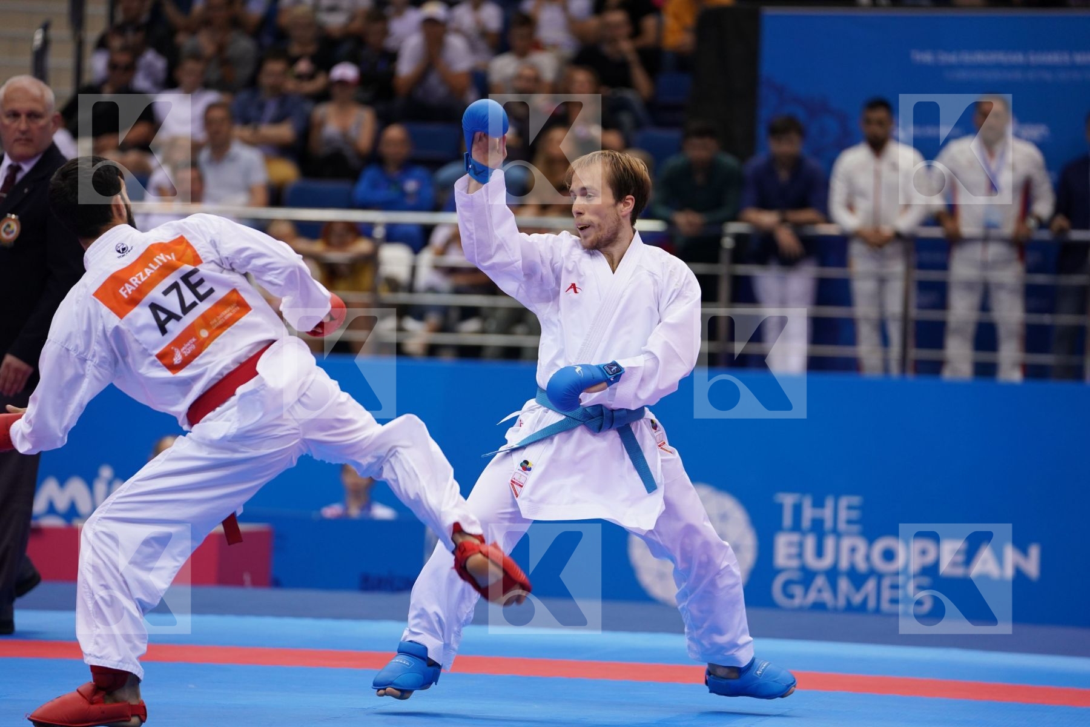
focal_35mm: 184
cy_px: 364
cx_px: 545
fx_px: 5571
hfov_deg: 11.2
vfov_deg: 7.5
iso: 1250
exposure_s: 1/1000
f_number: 2.8
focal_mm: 184
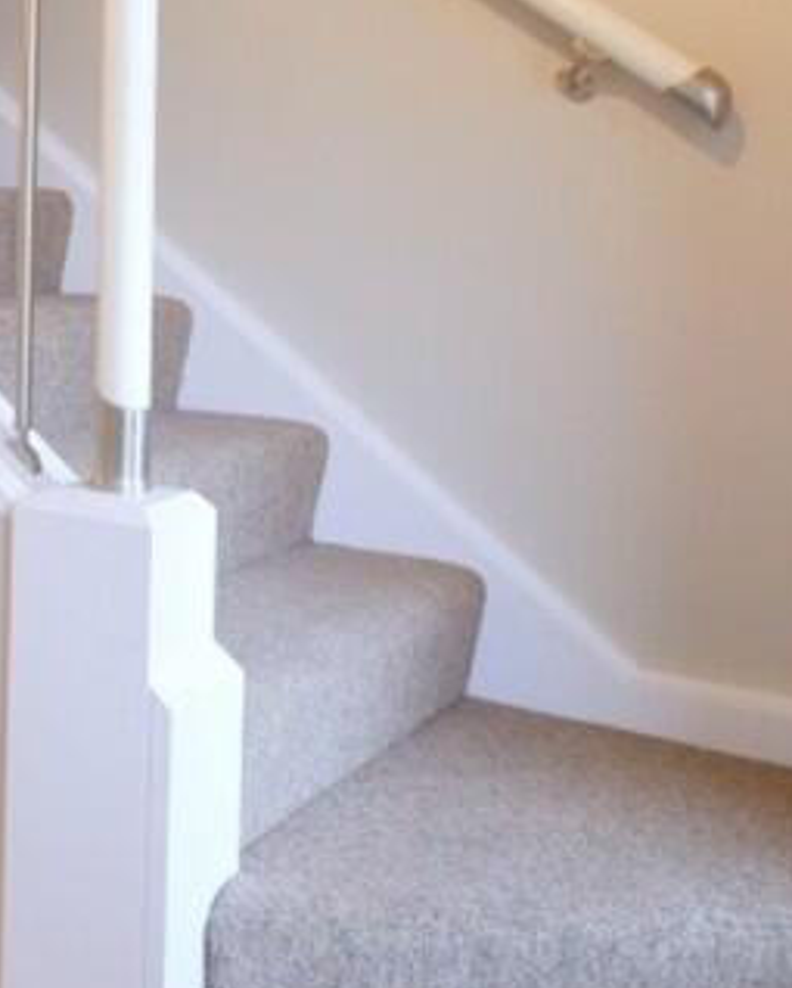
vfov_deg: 41.1
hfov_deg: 26.7
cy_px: 287
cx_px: -332
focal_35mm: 44
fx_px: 1287
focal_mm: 7
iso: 800
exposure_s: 1/60
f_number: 4
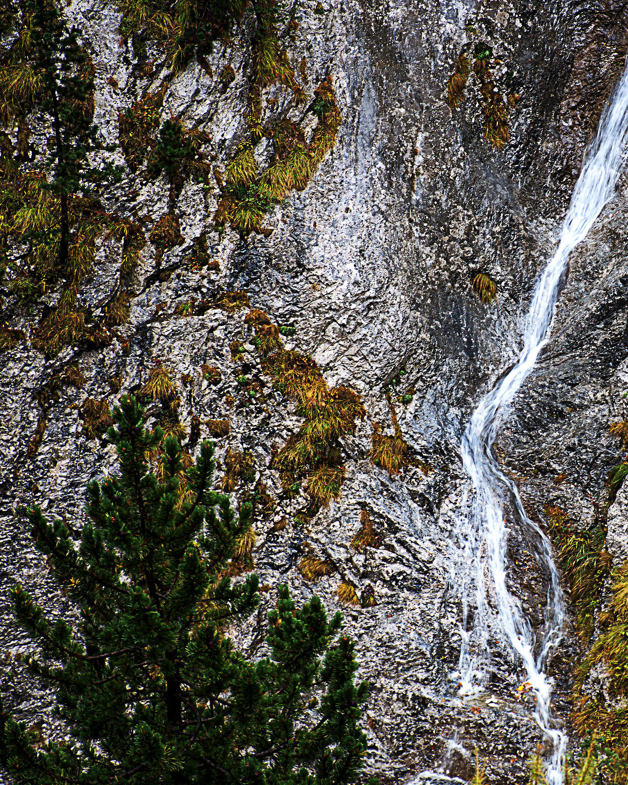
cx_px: 513
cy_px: 393
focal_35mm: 181
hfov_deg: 8.5
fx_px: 4199
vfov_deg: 10.7
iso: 100
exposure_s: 1/10
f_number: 6.3
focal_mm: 85
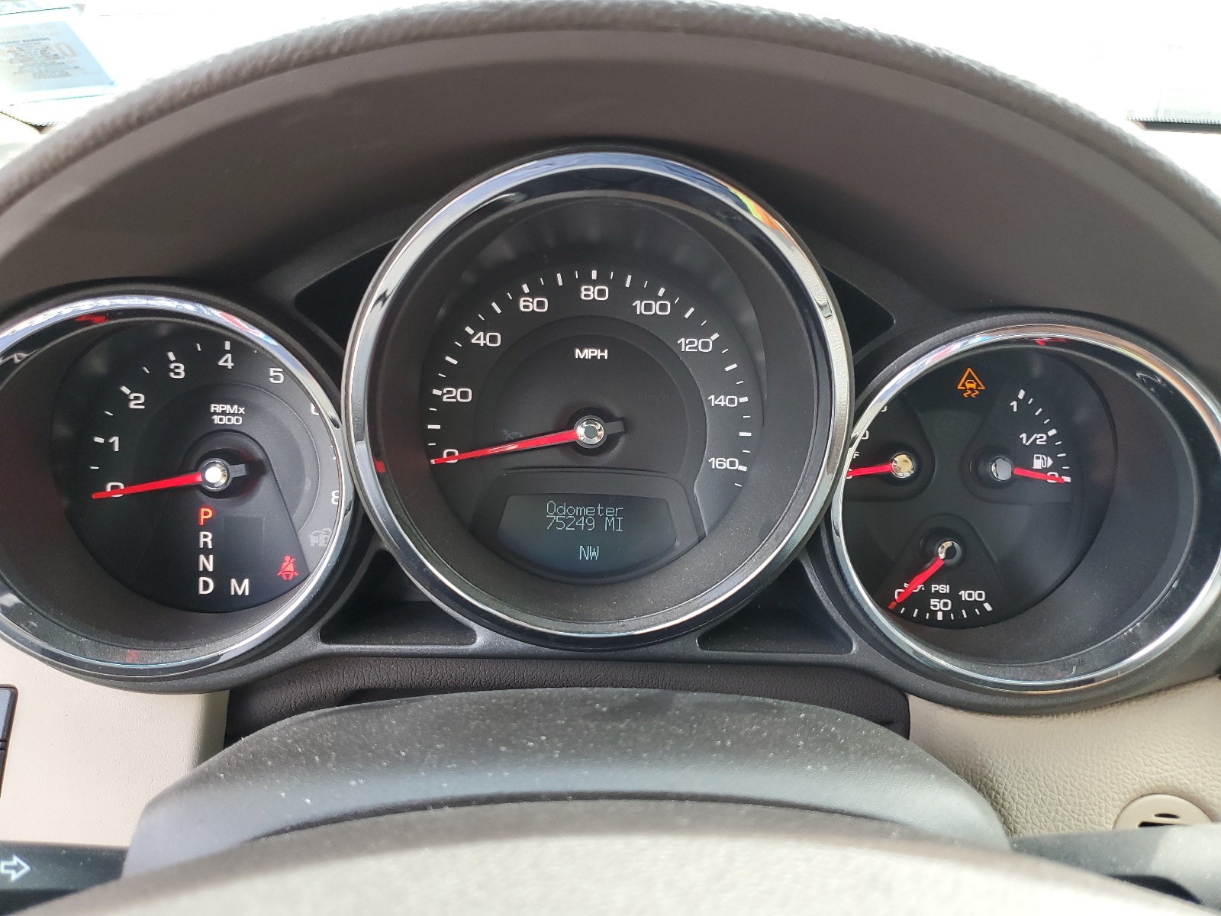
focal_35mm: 26
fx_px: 917
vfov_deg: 53.1
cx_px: 610
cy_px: 458
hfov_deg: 67.3
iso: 65
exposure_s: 1/120
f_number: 1.5
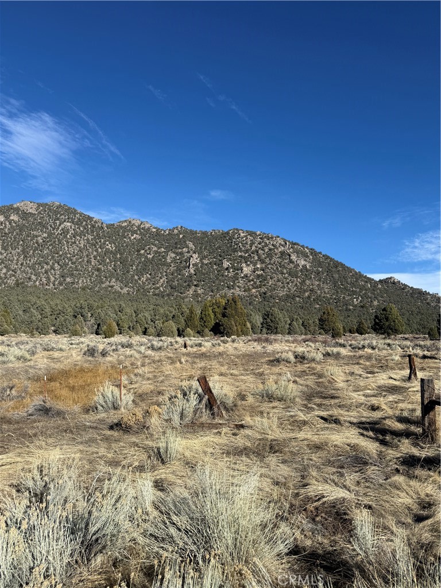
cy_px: 294
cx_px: 220
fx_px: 408
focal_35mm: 24
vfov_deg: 71.6
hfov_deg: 56.8
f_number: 1.78
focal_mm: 6.76
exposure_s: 1/5714
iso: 80
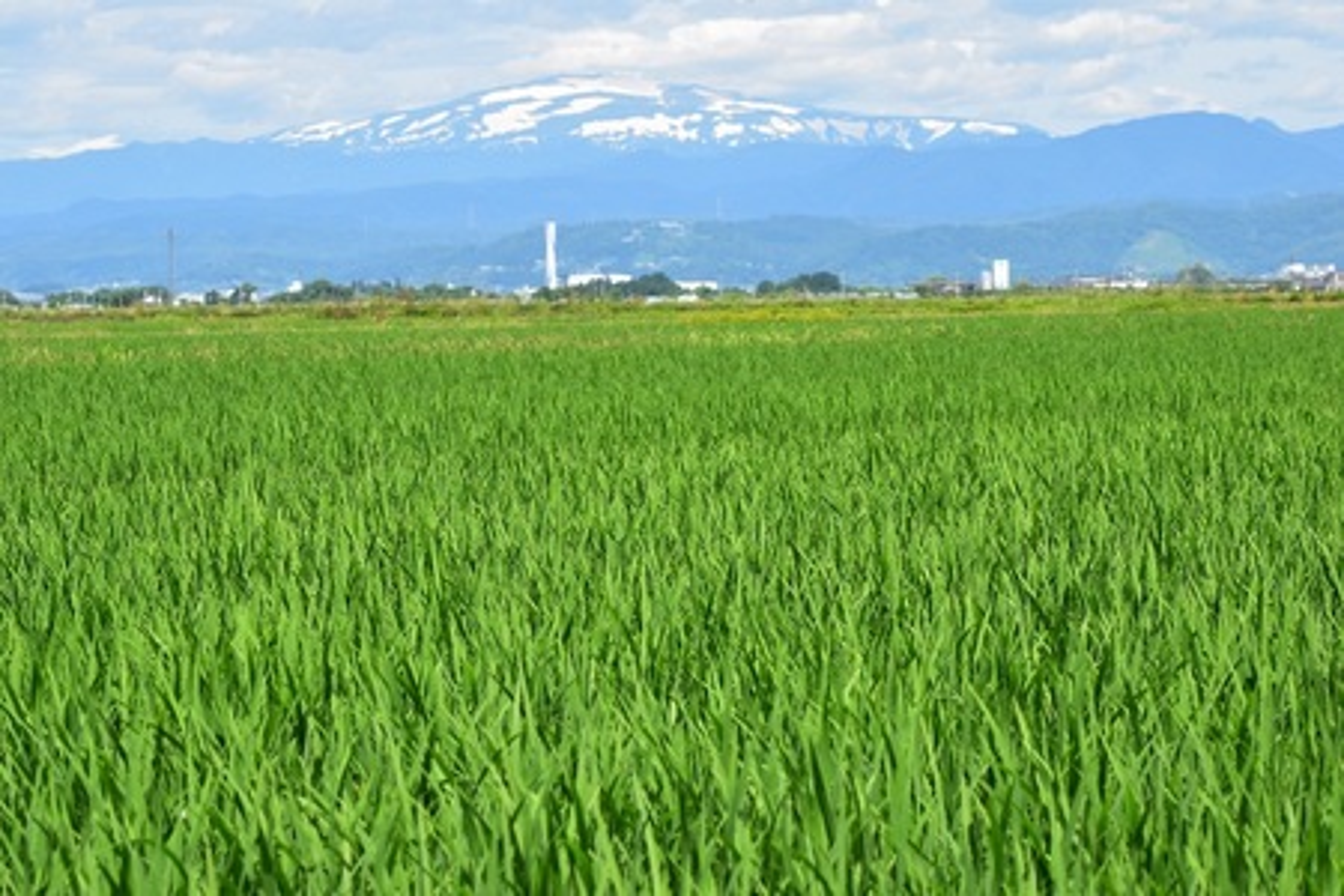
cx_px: 672
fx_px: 4032
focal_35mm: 108
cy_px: 448
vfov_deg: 12.7
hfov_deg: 18.9
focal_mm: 72
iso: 400
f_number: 11
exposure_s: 1/500
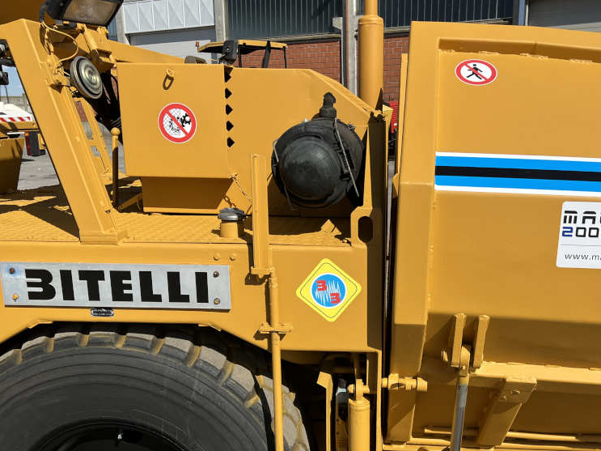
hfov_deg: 52.3
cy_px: 269
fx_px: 608
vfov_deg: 40.5
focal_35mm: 35
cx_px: 360
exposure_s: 1/6211
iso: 50
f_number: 1.5
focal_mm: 5.7
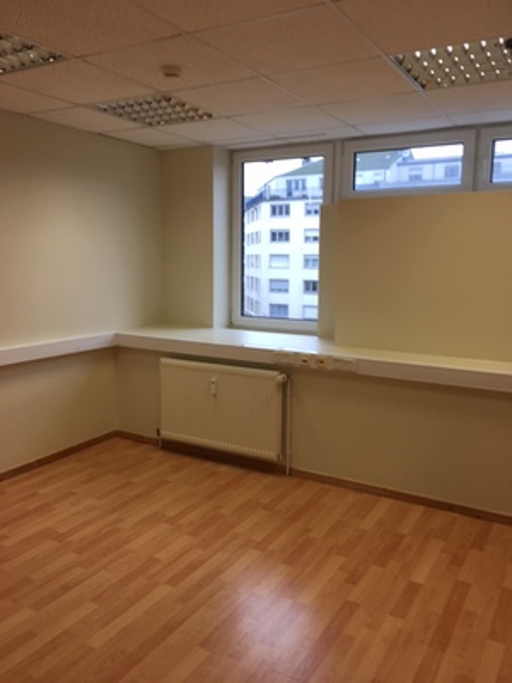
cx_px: 256
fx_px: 572
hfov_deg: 48.2
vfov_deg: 61.7
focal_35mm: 29
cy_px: 342
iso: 32
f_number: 2.2
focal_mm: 4.15
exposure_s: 1/50
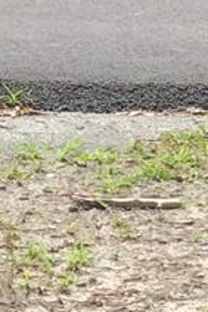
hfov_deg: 2.5
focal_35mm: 522
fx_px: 4531
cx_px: -885
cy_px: -524
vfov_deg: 3.9
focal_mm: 6
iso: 16
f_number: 2.4
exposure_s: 1/218
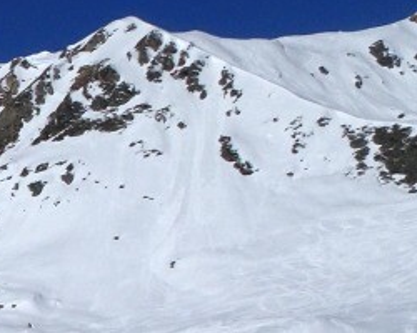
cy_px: 416
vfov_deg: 15.4
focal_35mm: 96
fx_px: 1185
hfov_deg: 16.0
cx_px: -397
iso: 80
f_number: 6.3
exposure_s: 1/2000
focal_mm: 4.1
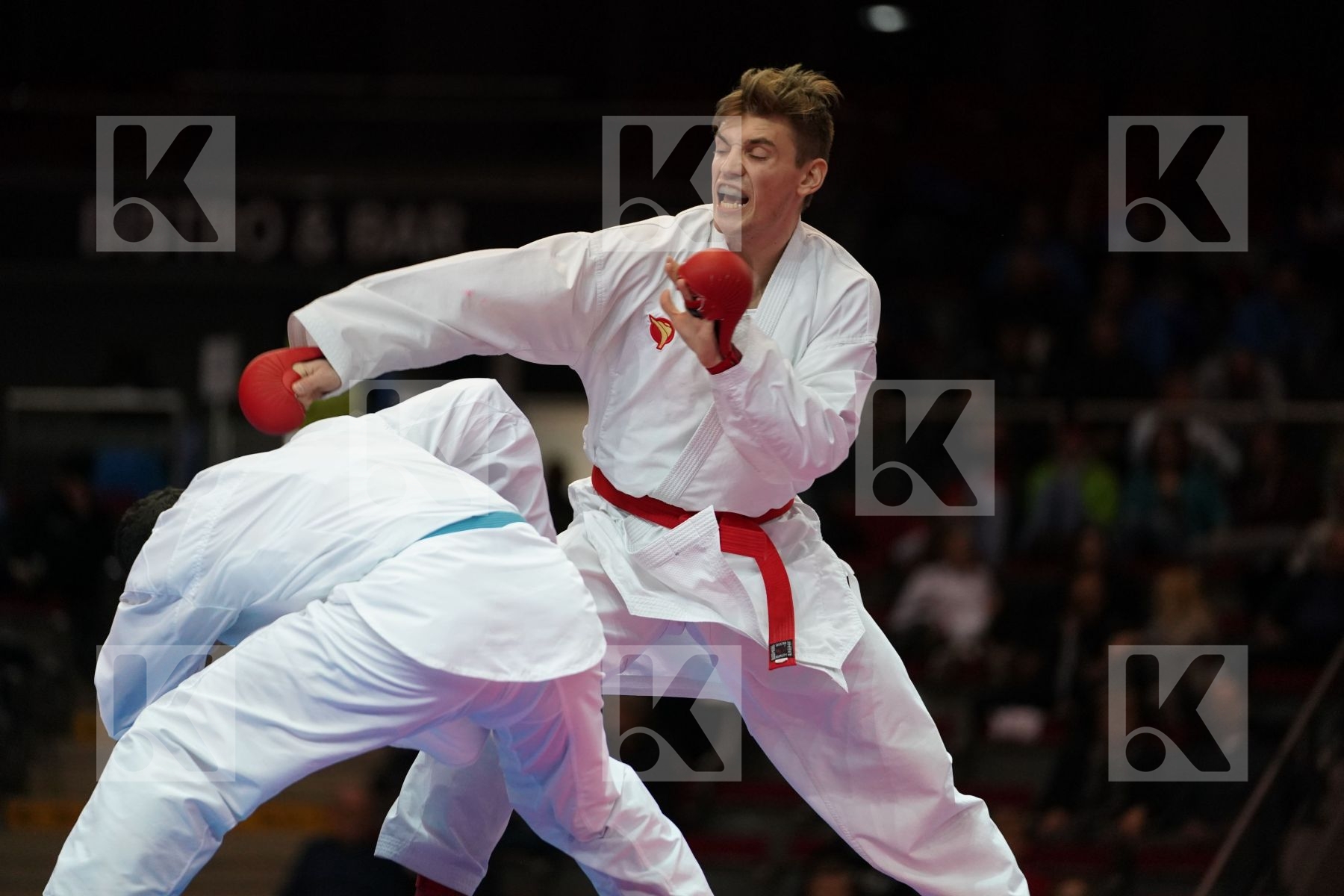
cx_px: 672
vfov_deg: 7.5
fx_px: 6869
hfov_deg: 11.2
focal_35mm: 184
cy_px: 448
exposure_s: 1/1000
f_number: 2.8
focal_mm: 184
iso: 3200
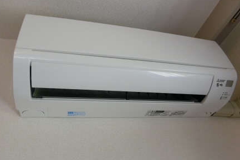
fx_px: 180
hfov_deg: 67.4
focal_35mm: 27
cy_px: 81
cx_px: 116
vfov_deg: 48.0
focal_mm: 5.4
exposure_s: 1/40
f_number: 7.9
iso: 400
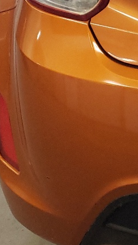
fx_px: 683
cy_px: -4
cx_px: 339
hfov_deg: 10.0
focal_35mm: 105
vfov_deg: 19.7
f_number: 1.5
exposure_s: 1/60.2
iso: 159
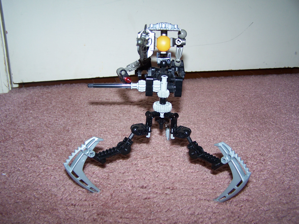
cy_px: 112
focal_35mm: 38
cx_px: 150
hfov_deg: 49.0
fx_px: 328
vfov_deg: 37.7
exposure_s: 1/60
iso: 80
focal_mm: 6.3
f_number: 2.8
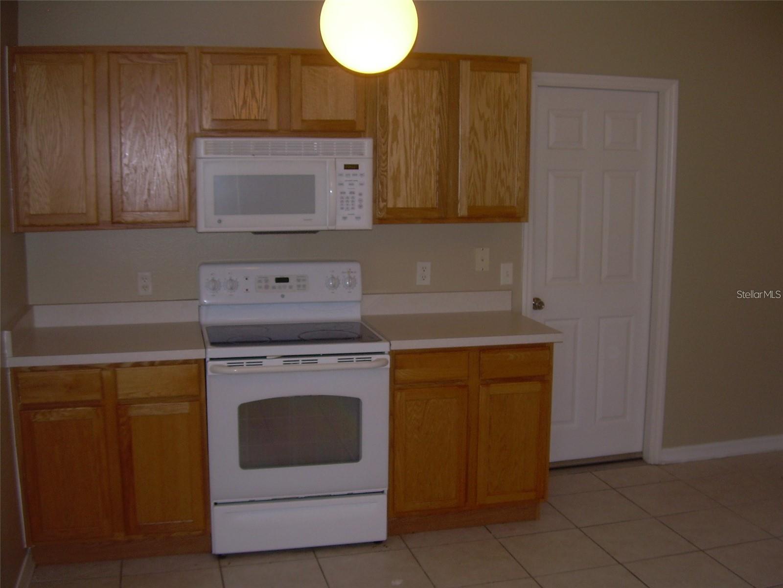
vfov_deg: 37.7
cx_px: 392
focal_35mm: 38
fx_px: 860
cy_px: 294
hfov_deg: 49.0
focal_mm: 6.3
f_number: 2.8
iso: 50
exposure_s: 1/60
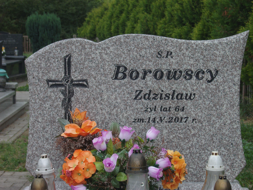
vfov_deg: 14.5
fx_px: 745
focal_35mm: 102
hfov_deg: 19.3
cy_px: 95
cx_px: 126
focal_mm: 21.9
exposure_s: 1/60
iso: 100
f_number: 5.2
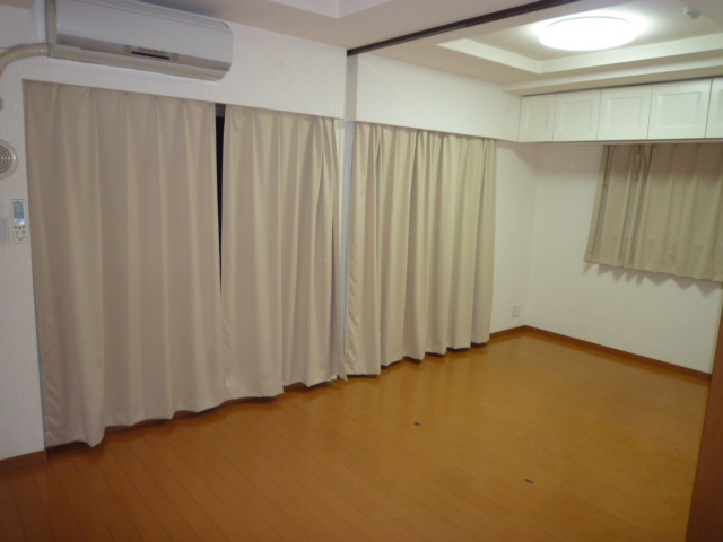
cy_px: 271
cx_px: 362
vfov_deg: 54.9
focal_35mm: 25
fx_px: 522
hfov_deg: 69.4
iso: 200
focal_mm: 4.4
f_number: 2.8
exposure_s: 1/30
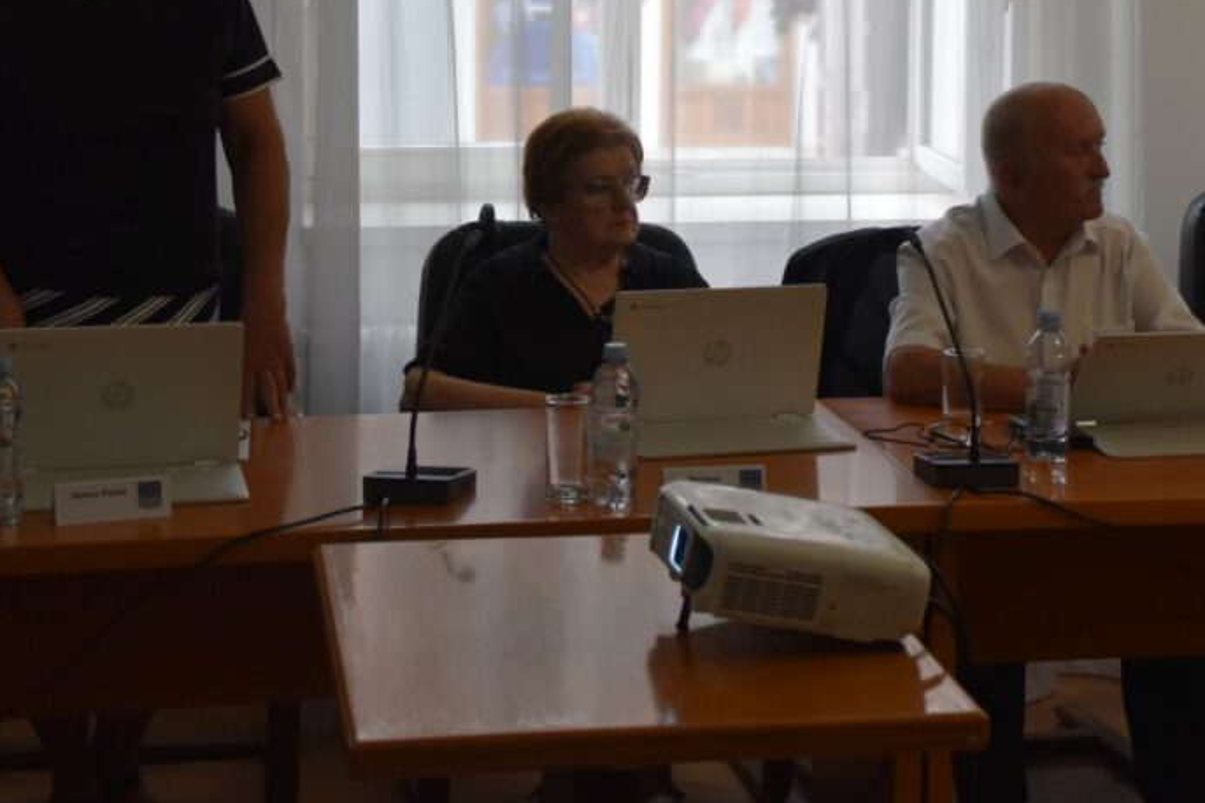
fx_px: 2945
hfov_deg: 23.0
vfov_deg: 15.4
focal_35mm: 88
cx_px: 851
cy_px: 84
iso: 500
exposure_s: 1/250
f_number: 4
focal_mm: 32
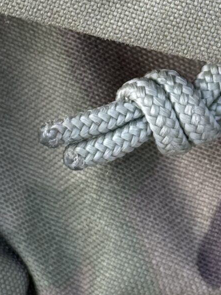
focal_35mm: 208
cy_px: -158
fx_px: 1771
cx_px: 133
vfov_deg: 9.2
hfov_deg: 7.1
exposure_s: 1/523
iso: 64
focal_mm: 6.76
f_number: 1.78
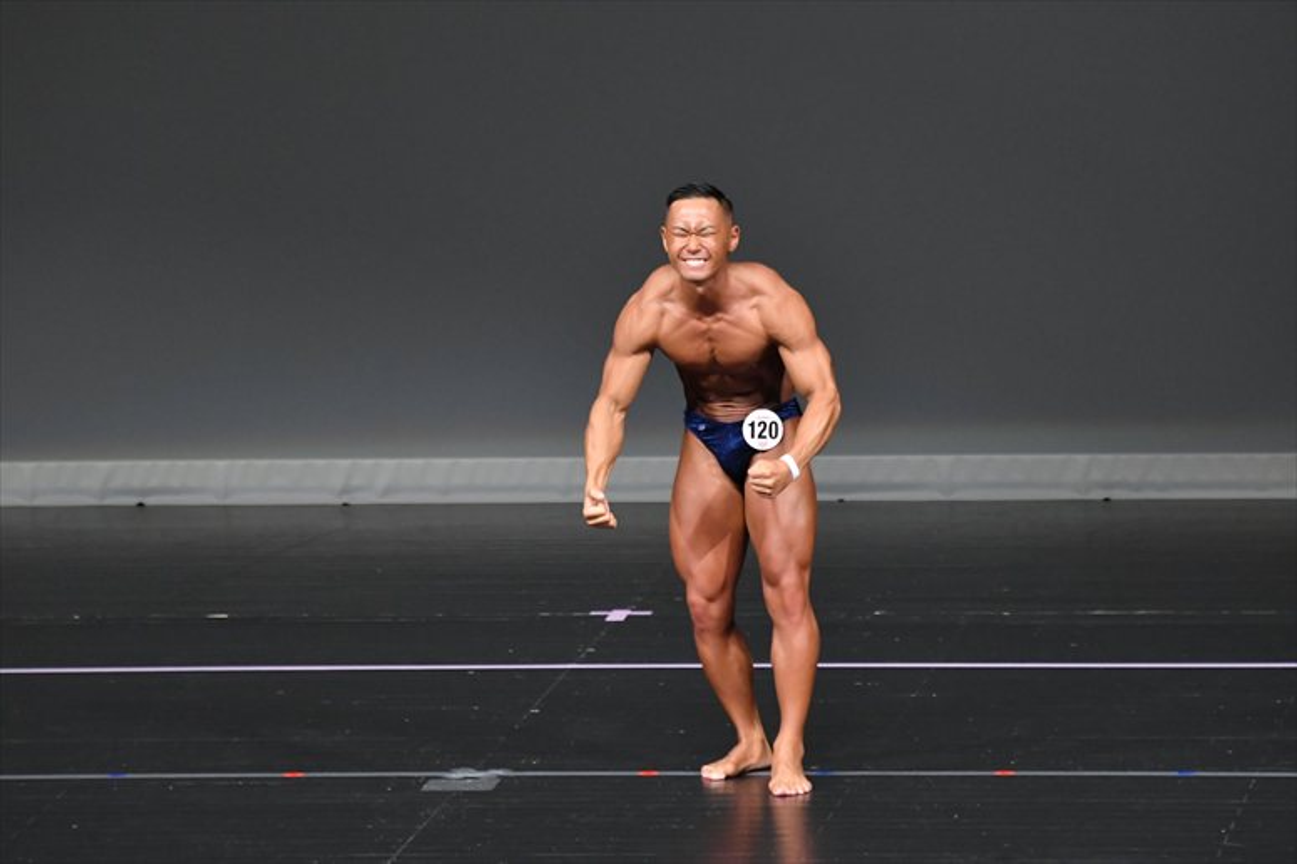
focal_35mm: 315
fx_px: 11343
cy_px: 432
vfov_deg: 4.4
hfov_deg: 6.5
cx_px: 648
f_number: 5.6
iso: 4000
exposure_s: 1/400
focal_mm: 210
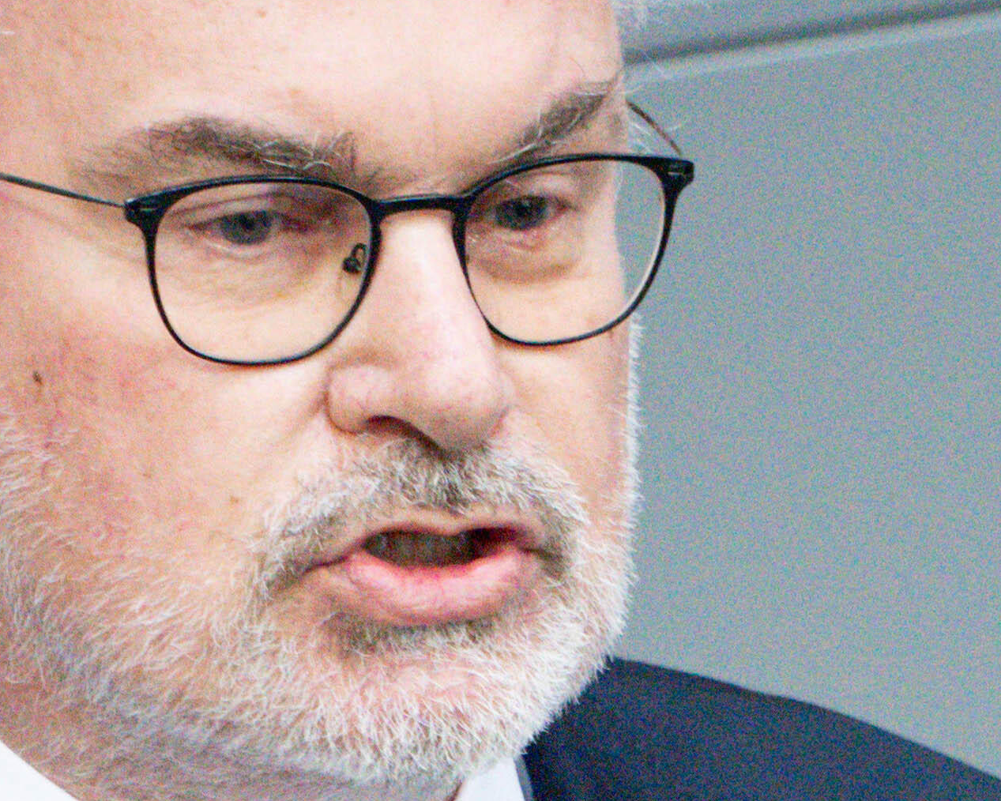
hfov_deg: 0.8
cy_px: 1745
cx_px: 576
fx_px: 75824
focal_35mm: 2559
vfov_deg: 0.6
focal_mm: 400
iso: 6400
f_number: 6.3
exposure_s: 1/250
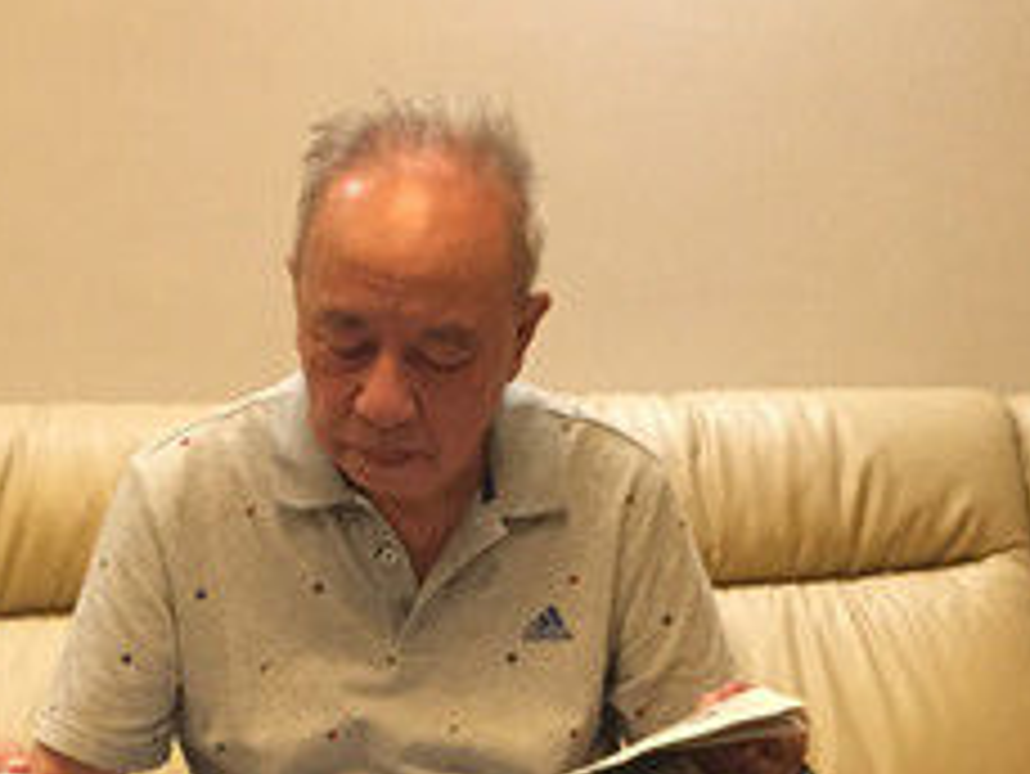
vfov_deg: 19.0
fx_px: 2263
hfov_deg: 25.6
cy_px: 711
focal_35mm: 76
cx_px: 531
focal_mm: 4.15
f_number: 2.2
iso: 250
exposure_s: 1/17
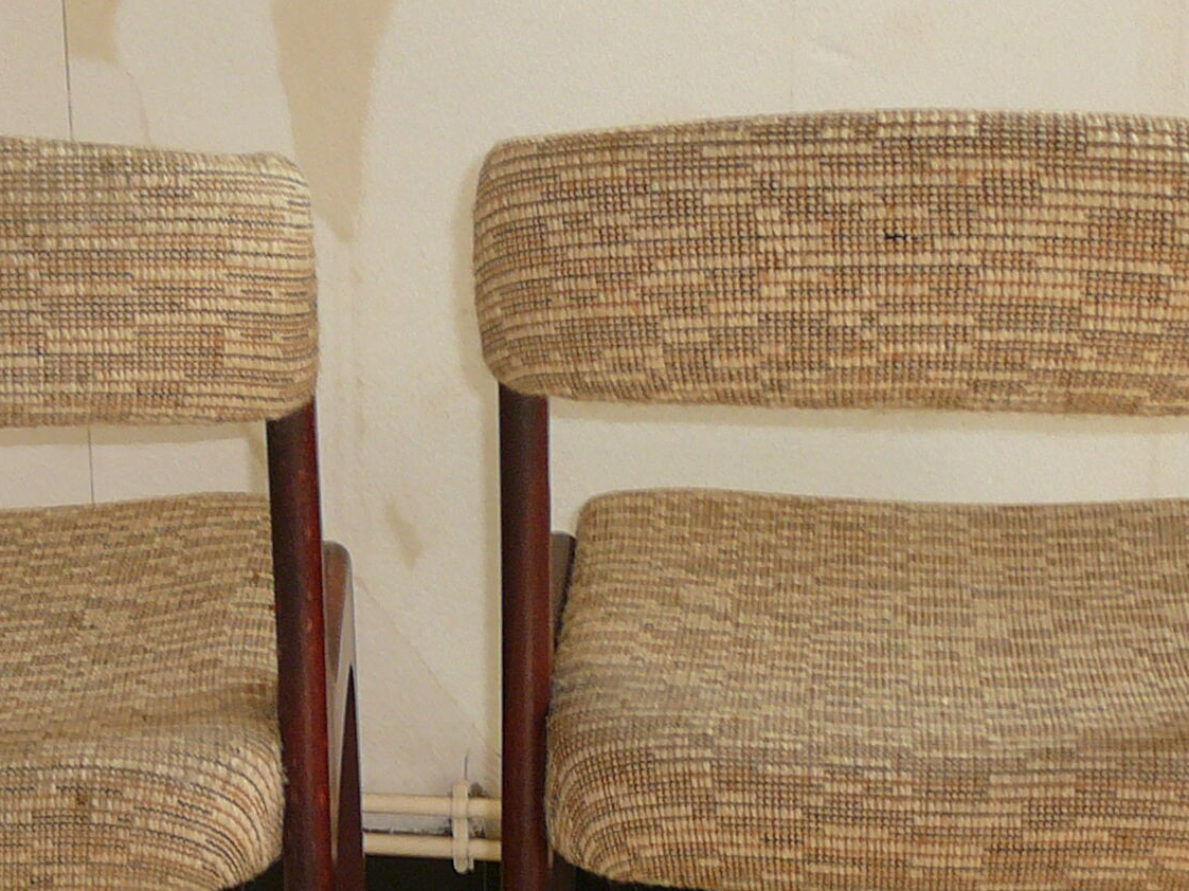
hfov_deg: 20.0
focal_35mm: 98
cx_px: 376
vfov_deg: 15.0
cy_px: 753
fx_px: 3366
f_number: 3.2
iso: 100
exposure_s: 1/50
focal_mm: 6.4
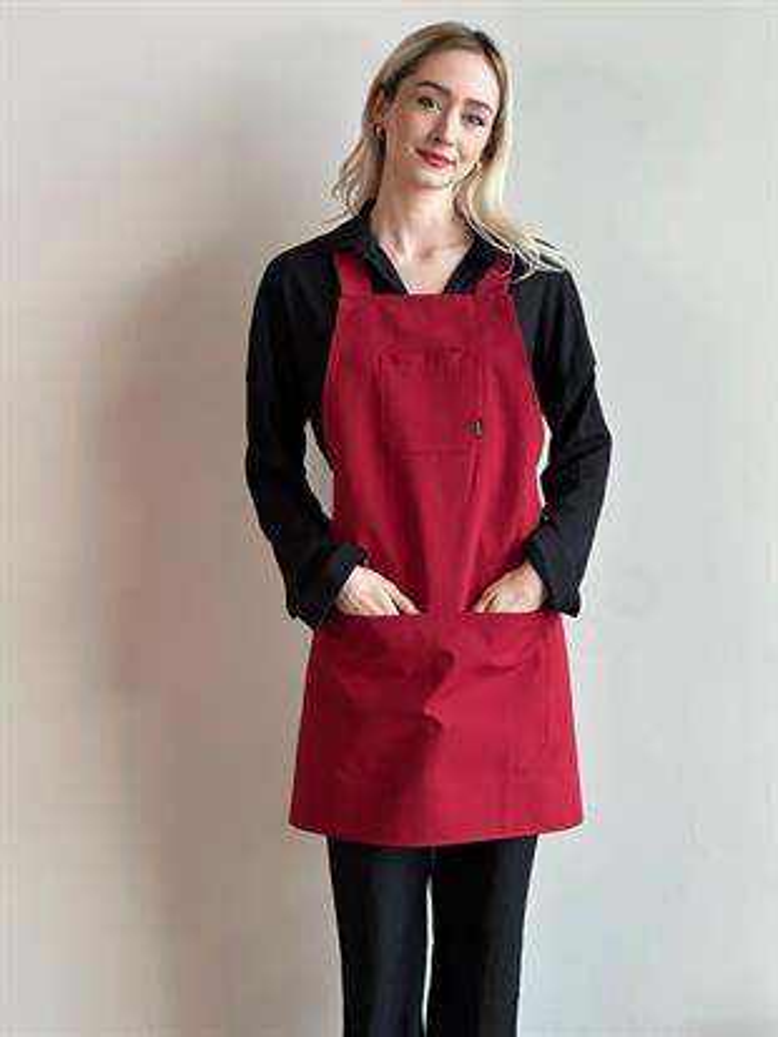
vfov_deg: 25.3
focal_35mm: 77
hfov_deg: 19.1
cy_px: 518
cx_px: 389
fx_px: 2306
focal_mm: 9
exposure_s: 1/100
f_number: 2.8
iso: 200
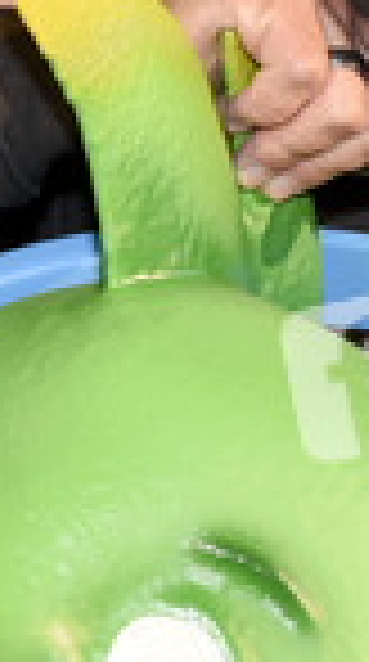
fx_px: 3098
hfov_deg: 6.8
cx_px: 104
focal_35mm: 177
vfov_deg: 12.1
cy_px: 131
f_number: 6.3
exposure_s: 1/125
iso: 1600
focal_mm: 62
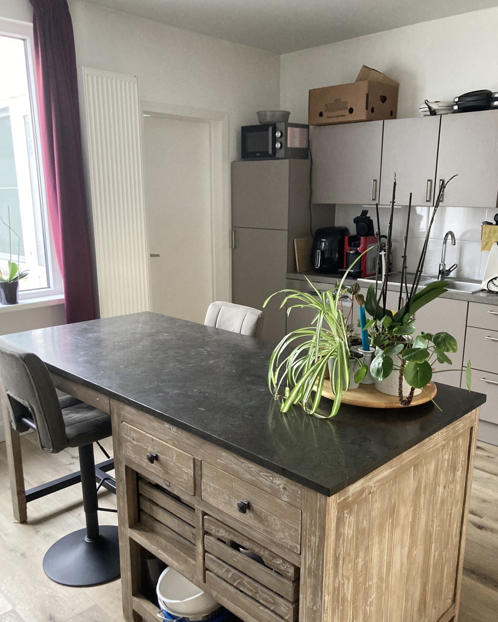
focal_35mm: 30
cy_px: 330
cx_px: 244
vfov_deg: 58.7
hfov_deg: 48.5
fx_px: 552
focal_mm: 3.99
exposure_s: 1/60
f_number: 1.8
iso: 320
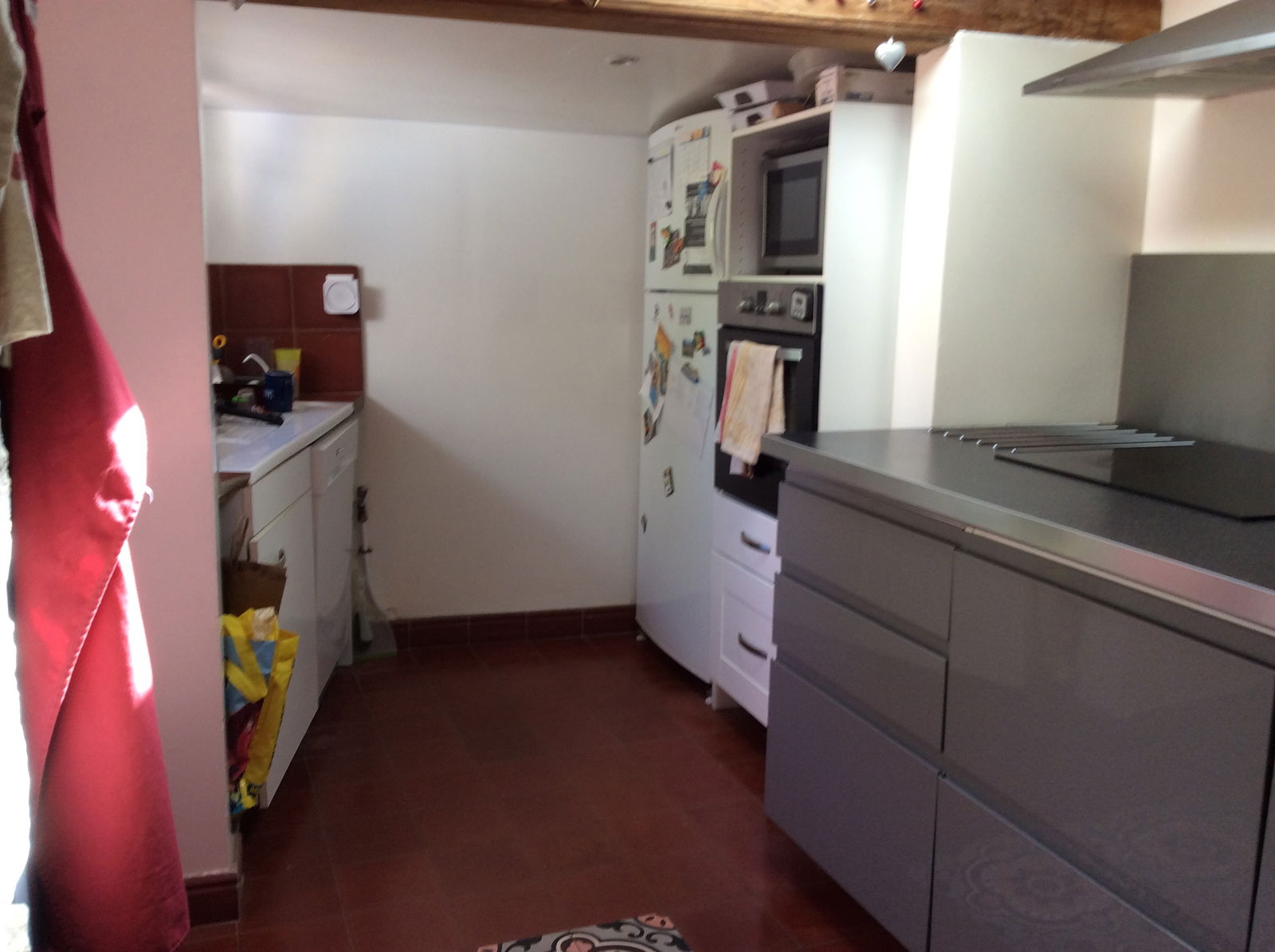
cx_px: 638
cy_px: 476
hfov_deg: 56.9
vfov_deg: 44.1
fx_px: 1177
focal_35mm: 32
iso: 32
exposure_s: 1/25
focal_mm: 3.3
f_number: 2.4
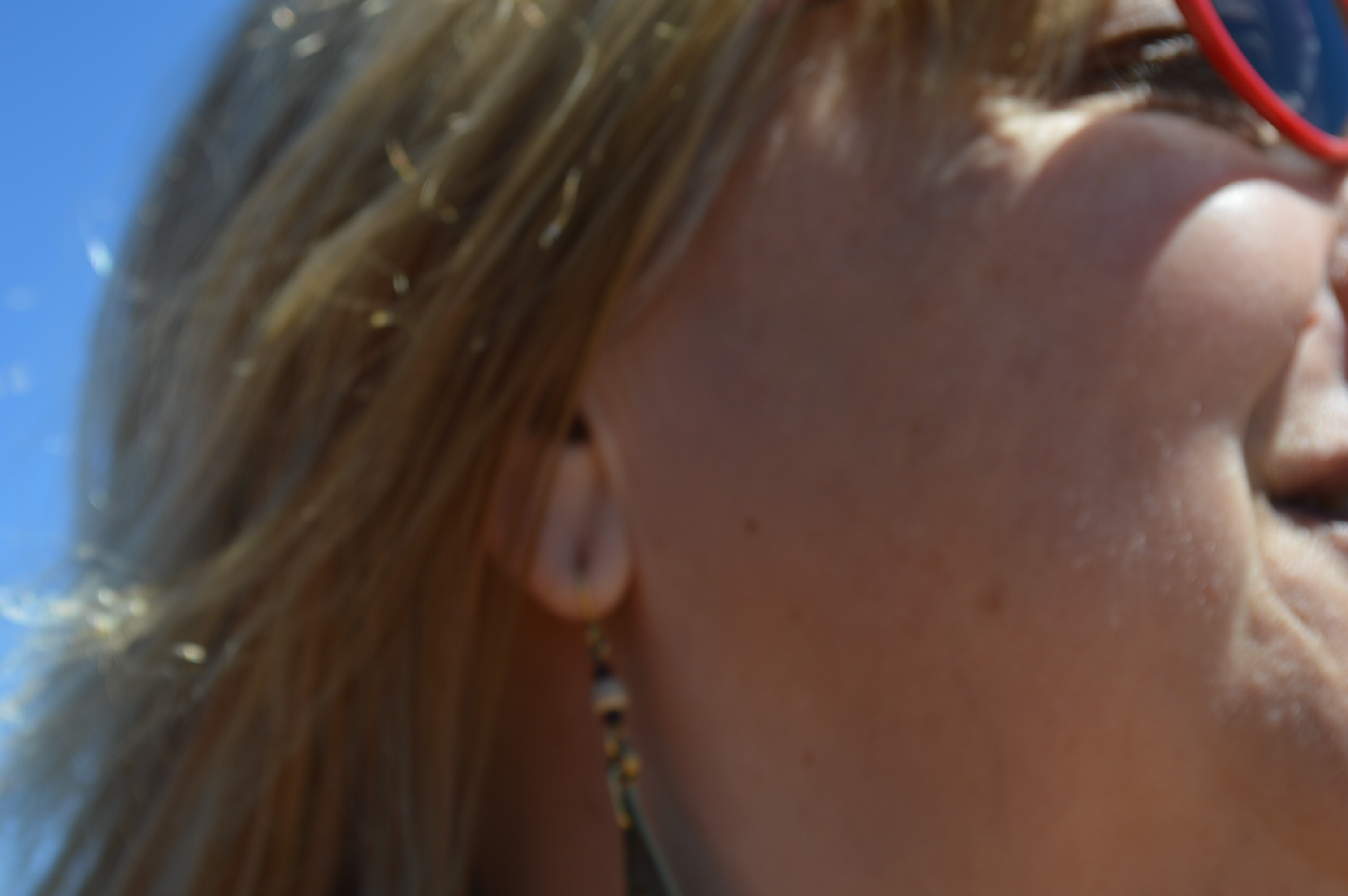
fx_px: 3086
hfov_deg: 24.6
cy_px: 448
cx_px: 674
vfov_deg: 16.5
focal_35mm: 82
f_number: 8
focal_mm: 55
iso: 100
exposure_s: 1/250
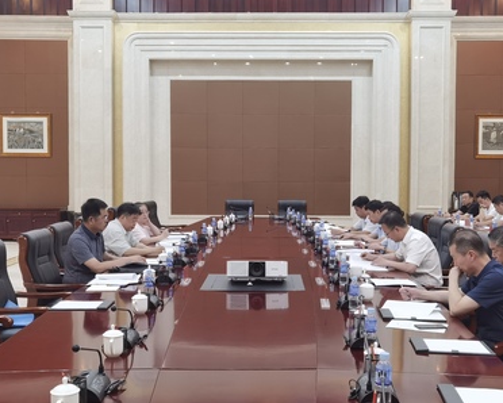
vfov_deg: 34.9
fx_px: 640
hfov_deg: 42.9
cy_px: 202
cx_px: 265
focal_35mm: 43
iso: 400
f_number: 1.9
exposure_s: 1/100
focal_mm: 6.71
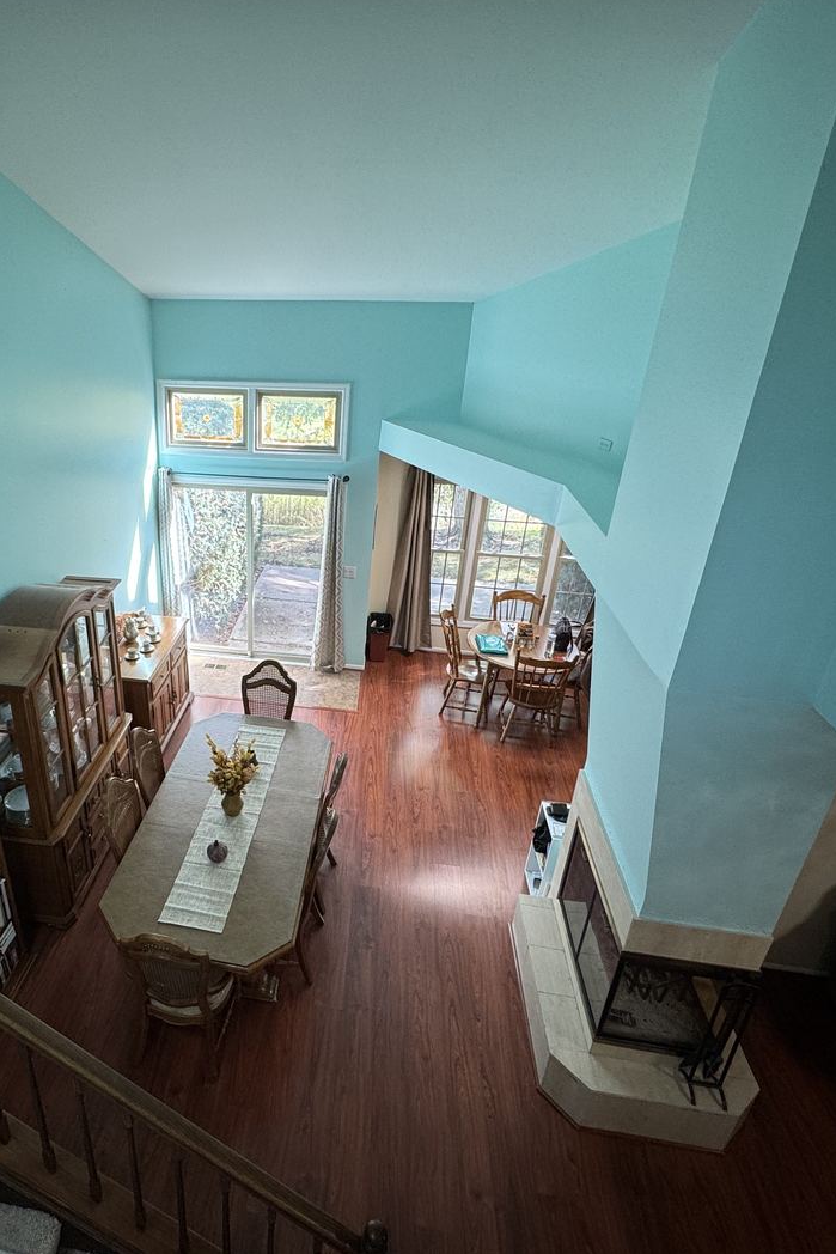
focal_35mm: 20
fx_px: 696
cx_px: 267
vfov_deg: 84.0
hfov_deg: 60.2
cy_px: 613
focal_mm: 2.22
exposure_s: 1/120
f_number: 2.2
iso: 160
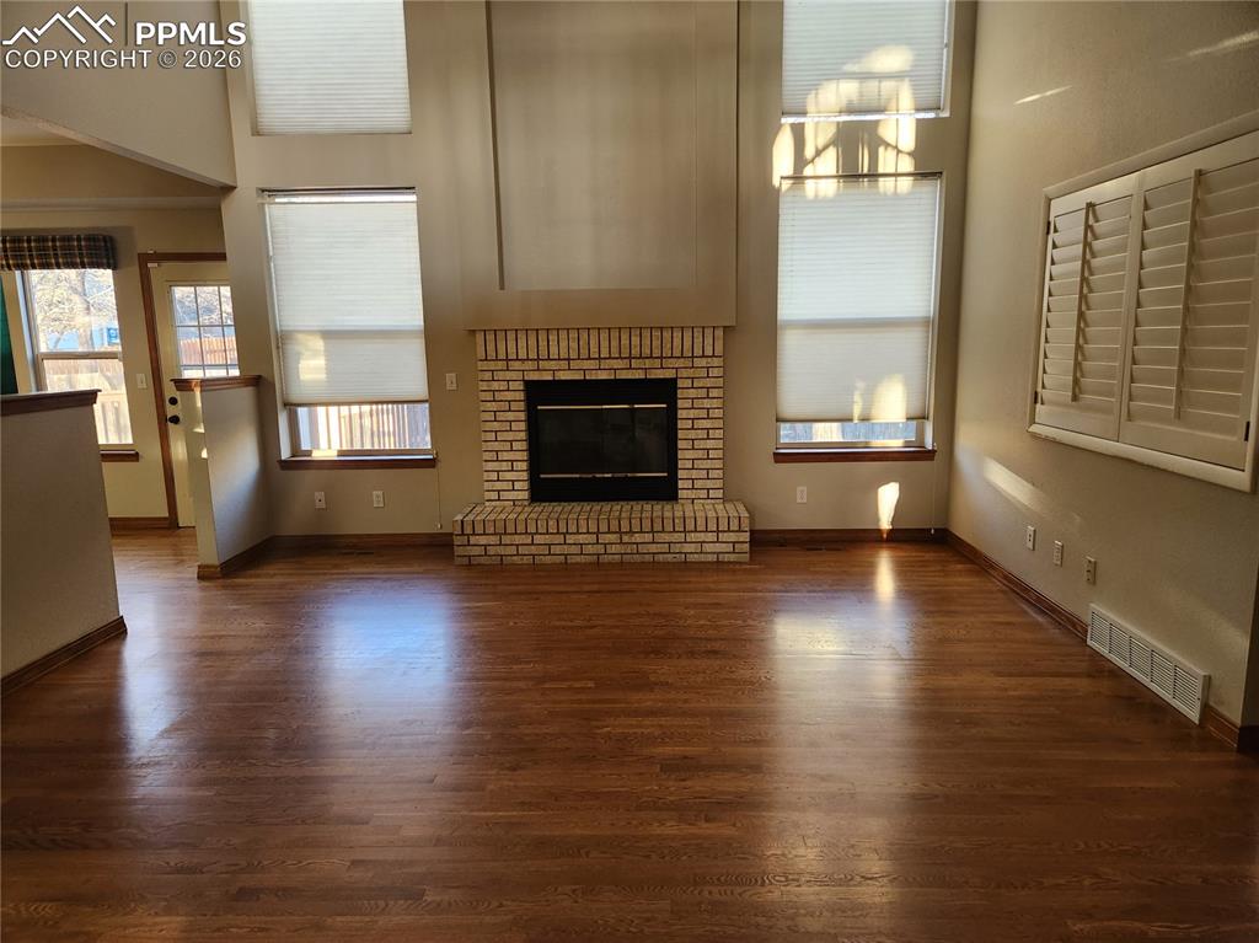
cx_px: 630
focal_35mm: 23
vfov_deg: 58.8
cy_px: 472
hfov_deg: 74.0
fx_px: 836
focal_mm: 5.4
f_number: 1.8
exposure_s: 1/120
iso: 320
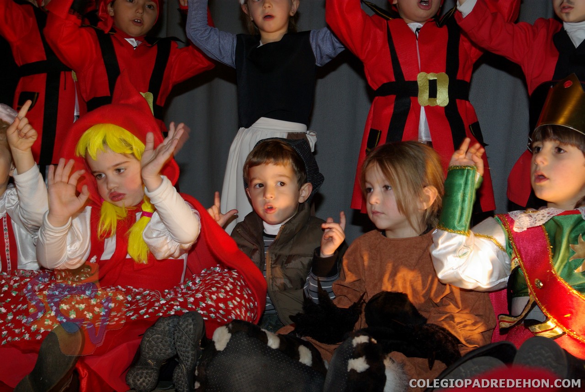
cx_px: 292
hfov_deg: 35.0
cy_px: 196
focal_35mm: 57
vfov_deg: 23.8
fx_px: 927
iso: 400
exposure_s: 1/60
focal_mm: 38
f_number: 6.7
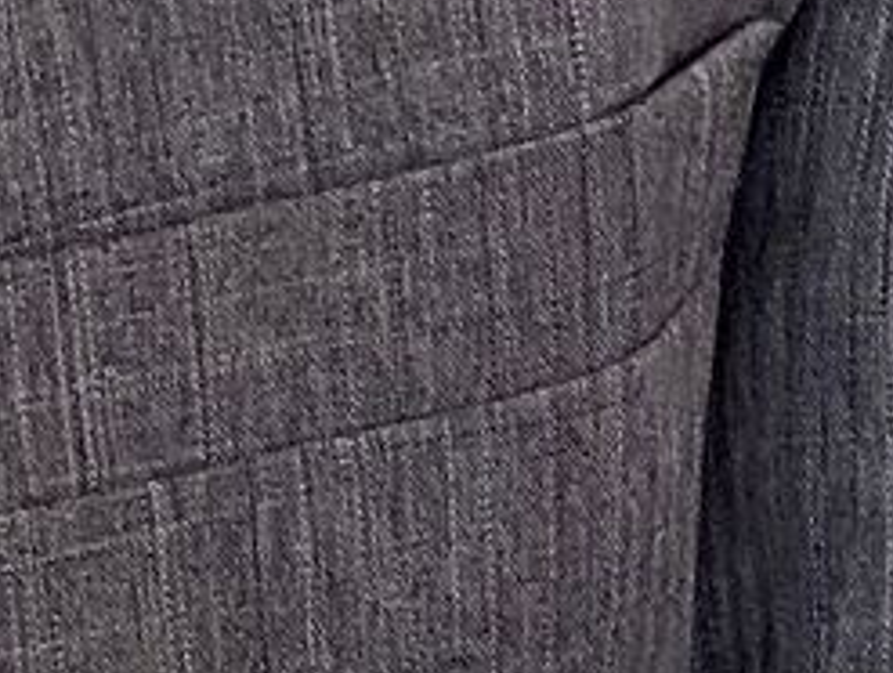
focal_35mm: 400
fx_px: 10334
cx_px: -1104
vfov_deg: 3.7
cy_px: -1073
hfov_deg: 4.8
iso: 100
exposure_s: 1/60
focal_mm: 6
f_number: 2
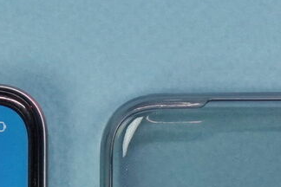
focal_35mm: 290
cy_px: 482
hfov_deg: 7.1
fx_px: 2263
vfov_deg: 4.6
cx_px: 267
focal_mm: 49
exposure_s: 1/160
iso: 2000
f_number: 8
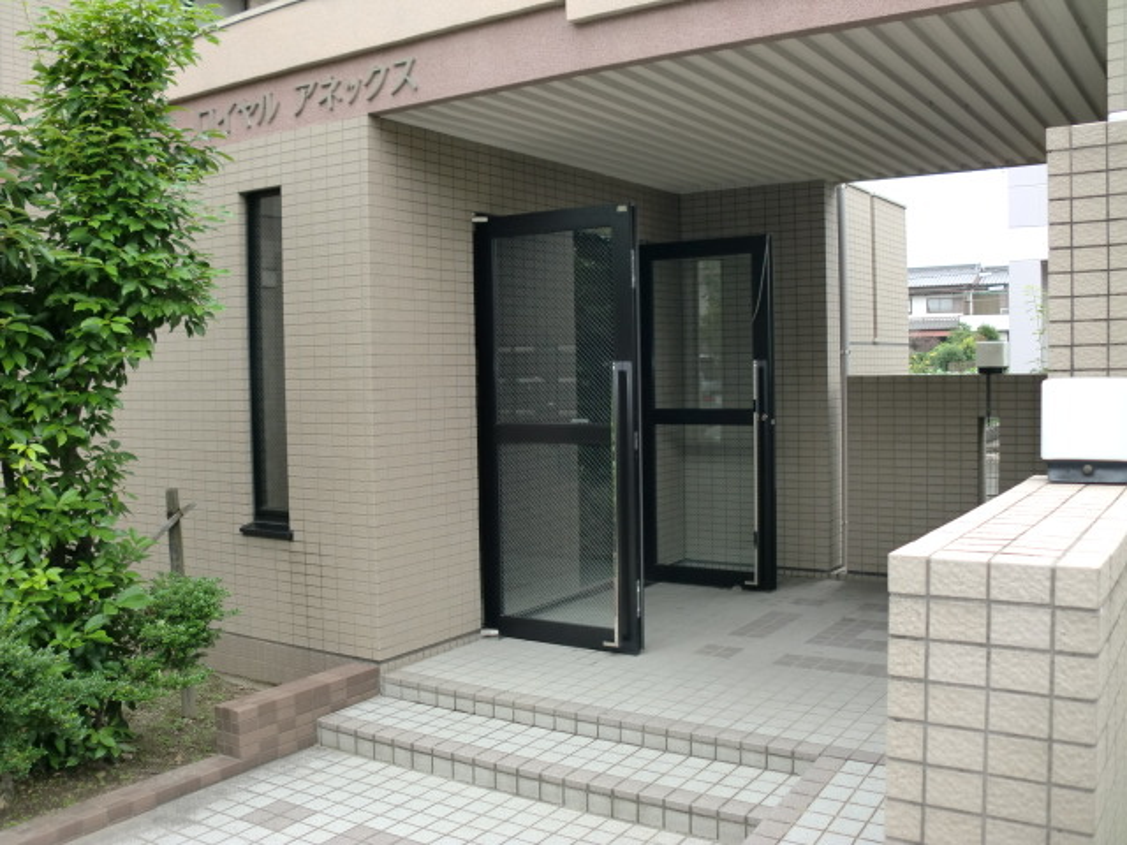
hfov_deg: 52.6
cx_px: 564
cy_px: 422
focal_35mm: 35
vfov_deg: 40.7
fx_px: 1140
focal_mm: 6.3
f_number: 3.1
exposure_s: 1/60
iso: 64
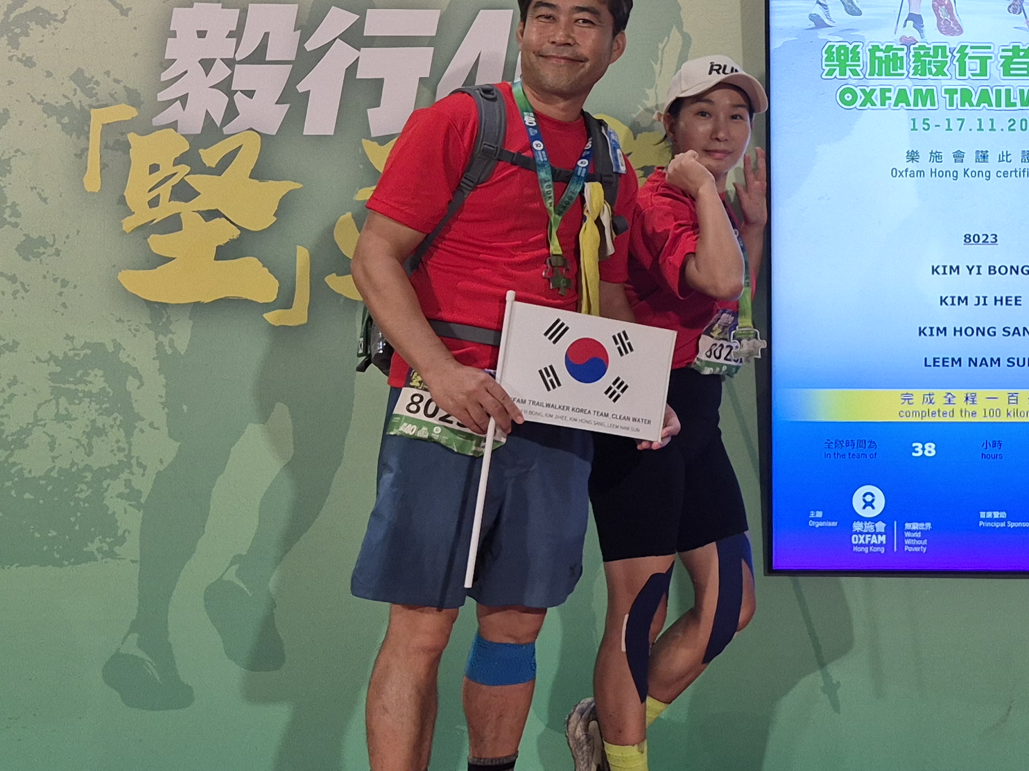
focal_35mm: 62
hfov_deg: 29.3
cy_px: 221
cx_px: 1005
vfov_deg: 23.5
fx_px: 1843
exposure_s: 1/100
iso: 100
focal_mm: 5.4
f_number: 1.8
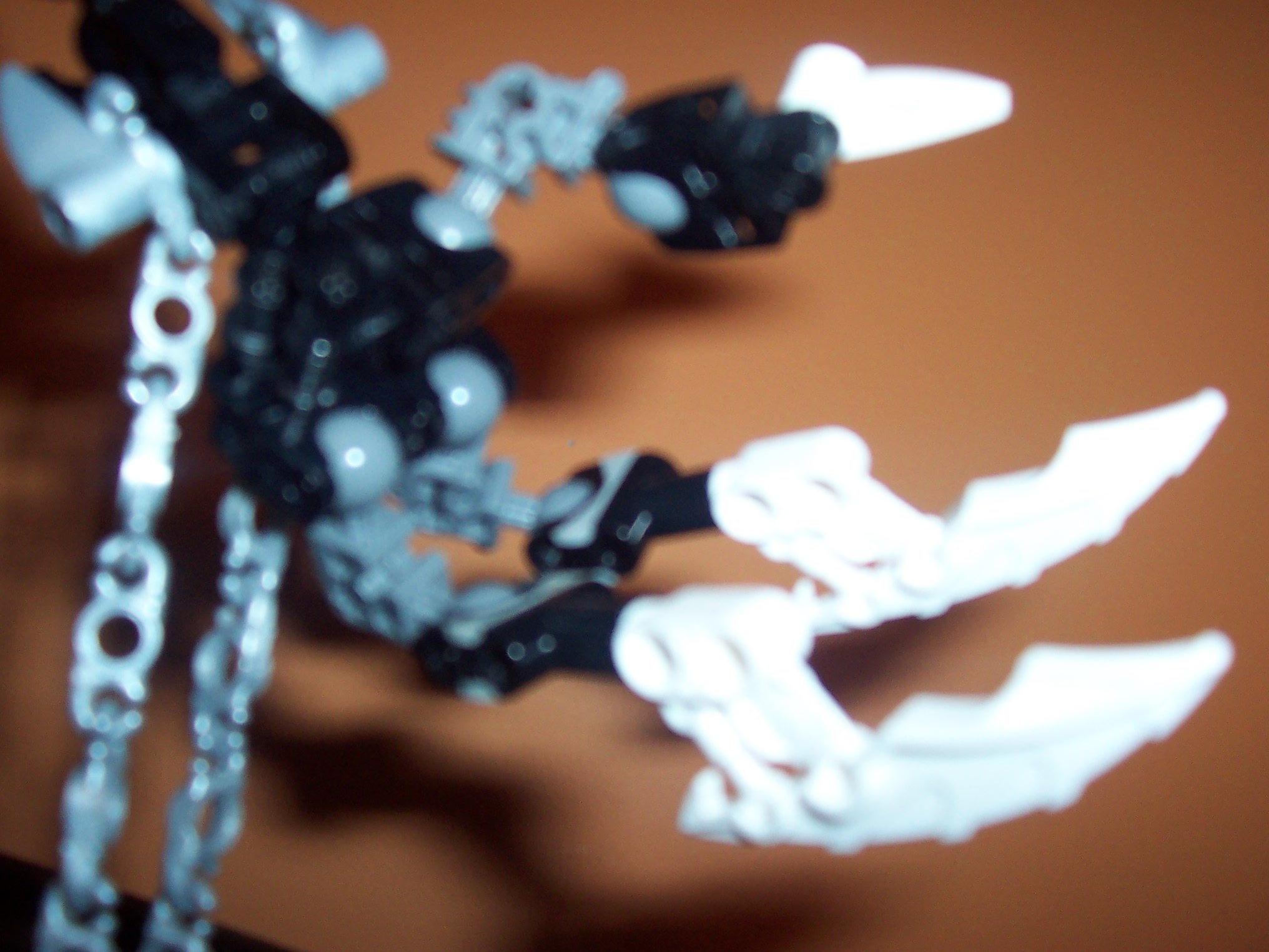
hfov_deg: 50.1
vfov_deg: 38.7
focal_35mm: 37
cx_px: 634
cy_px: 476
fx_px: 1356
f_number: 2.8
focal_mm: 5.6
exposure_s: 1/60
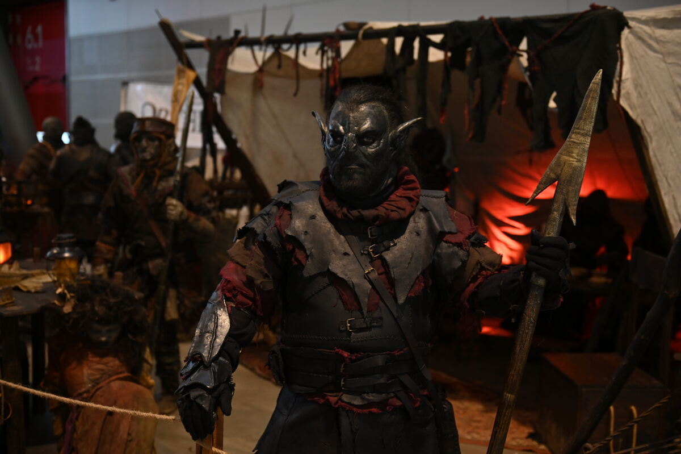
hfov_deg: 46.4
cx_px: 340
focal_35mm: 42
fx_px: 794
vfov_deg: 31.9
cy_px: 227
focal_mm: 42
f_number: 2.8
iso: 1000
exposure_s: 1/80
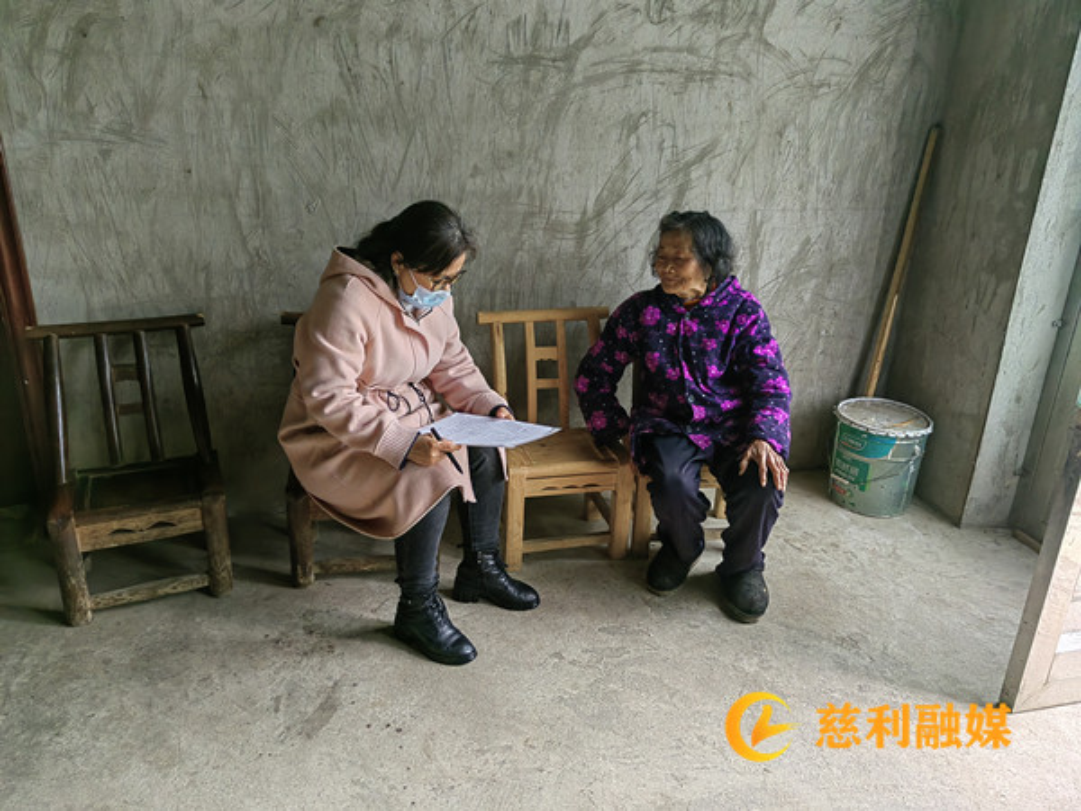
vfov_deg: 51.4
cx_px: 540
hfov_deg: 65.3
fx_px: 843
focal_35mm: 27
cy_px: 406
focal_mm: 5.52
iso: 400
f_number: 1.9
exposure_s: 1/100
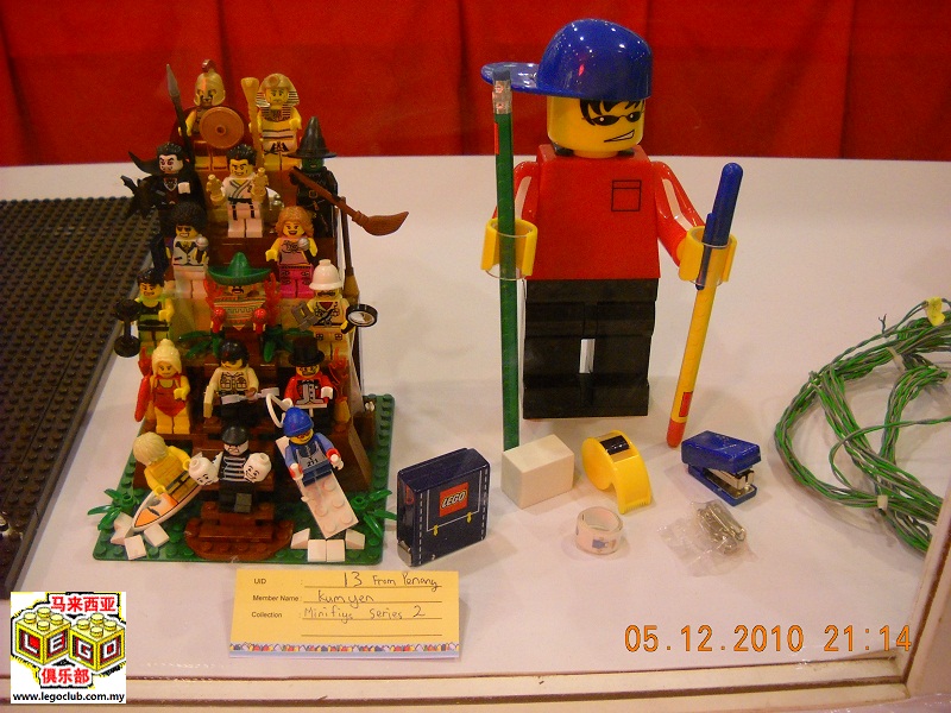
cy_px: 356
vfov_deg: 35.1
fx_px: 1126
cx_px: 476
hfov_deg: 45.8
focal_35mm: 41
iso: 400
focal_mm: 6.72
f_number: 3.1
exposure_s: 1/49
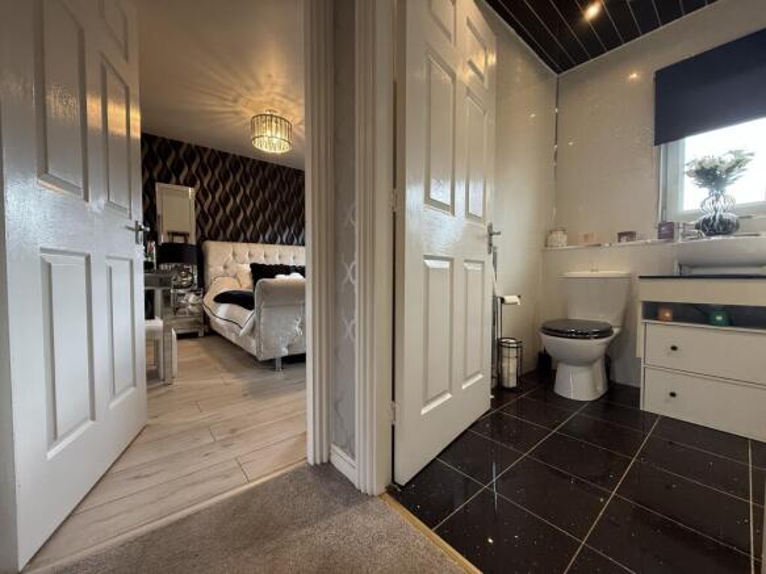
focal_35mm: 14
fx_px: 310
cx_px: 383
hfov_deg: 102.1
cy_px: 287
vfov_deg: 85.7
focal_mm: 2.22
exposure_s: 1/100
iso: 320
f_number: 2.2
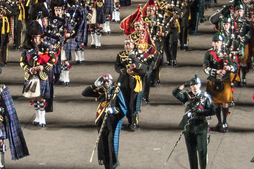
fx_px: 2015
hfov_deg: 7.2
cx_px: 53
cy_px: 15
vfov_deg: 4.8
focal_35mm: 286
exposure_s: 1/60
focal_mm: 52
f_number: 5.6
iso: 1000
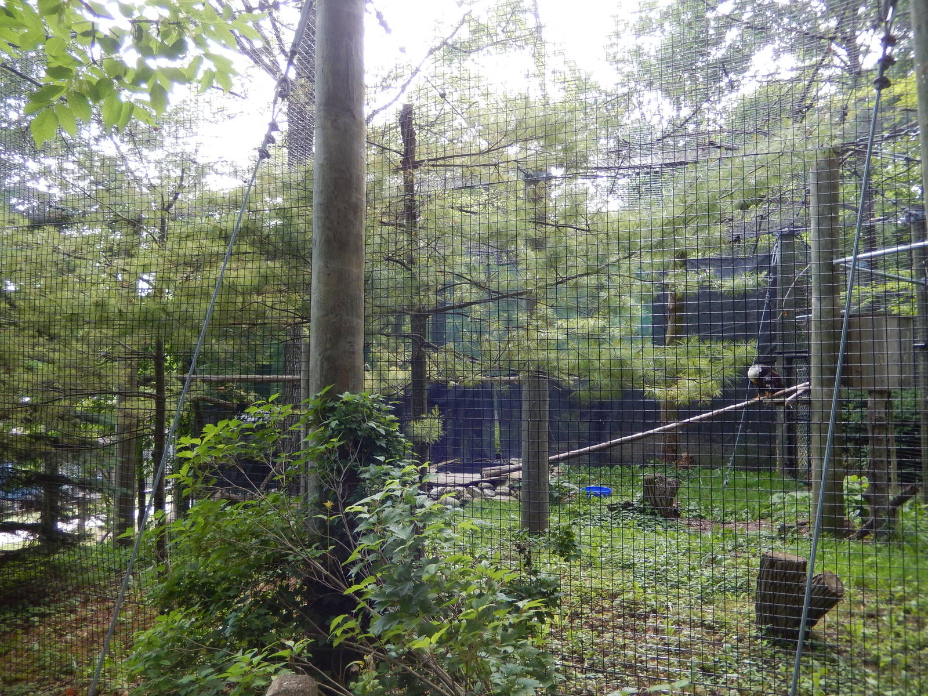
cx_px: 464
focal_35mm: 25
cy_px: 348
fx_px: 670
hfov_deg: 69.4
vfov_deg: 54.9
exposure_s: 1/80
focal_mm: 4.5
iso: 125
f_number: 3.4
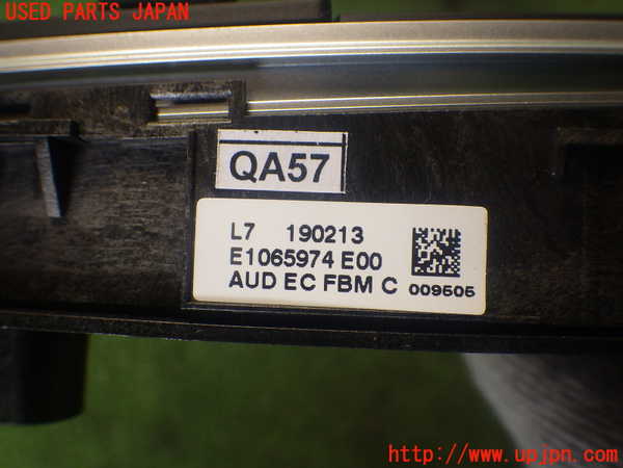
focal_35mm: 31
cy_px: 234
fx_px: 558
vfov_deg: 45.4
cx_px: 312
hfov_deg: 58.4
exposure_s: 1/45
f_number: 3.1
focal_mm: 5.5
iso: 250
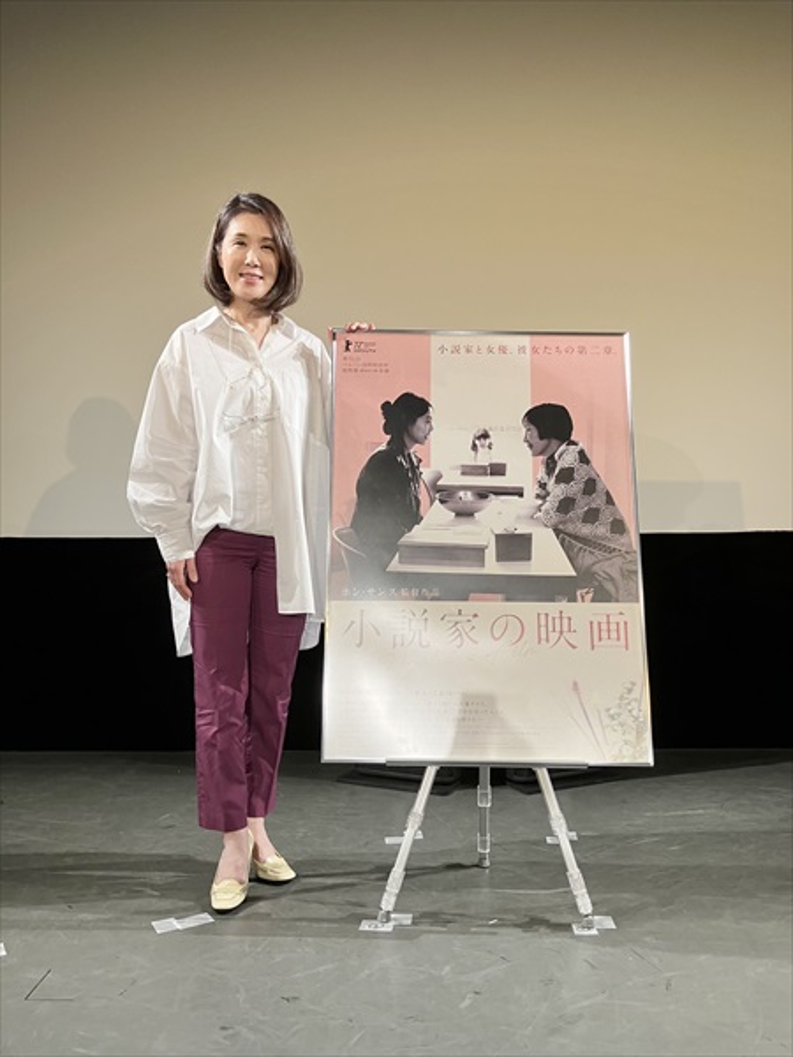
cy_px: 528
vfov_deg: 63.4
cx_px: 396
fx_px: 855
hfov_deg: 49.7
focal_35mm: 28
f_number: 1.8
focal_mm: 3.99
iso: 50
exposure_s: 1/50
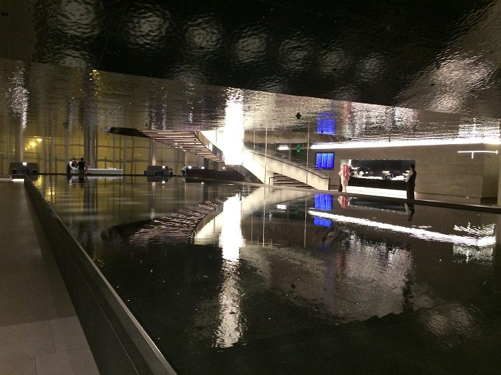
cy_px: 188
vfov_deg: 48.2
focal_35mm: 29
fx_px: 420
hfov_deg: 61.7
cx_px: 250
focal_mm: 4.15
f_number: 2.2
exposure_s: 1/24
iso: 250
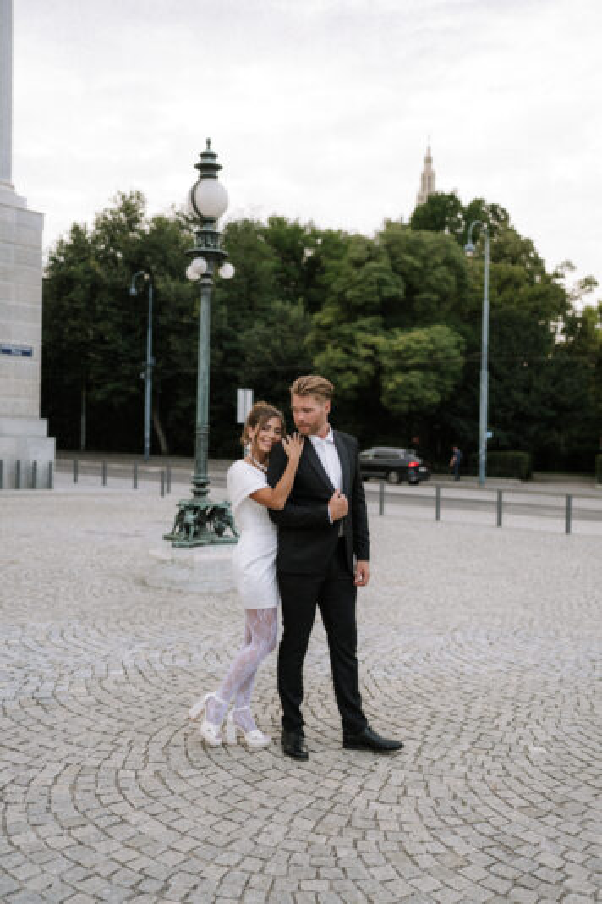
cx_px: 301
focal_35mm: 35
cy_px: 452
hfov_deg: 37.9
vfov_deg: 54.4
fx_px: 878
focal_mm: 35
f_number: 1.8
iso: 640
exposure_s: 1/1250
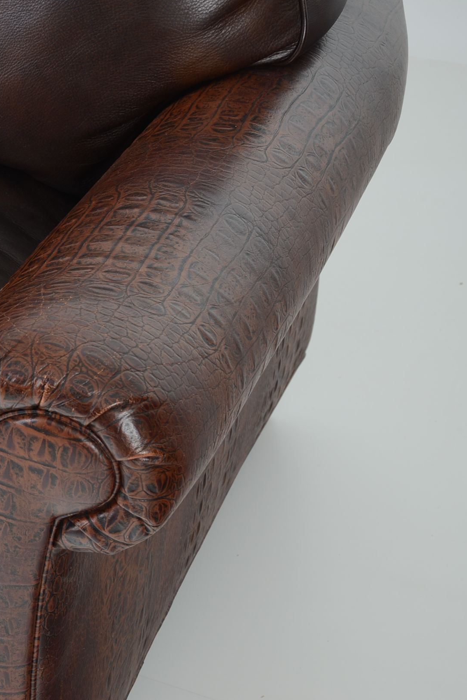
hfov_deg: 12.4
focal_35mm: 109
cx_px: -45
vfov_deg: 18.8
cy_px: 350
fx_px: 2120
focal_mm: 48
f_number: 6.3
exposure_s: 1/60
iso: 160
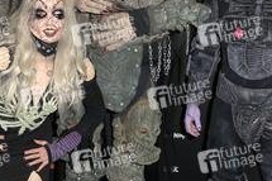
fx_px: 491
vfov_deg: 20.2
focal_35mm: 65
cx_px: 70
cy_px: 0
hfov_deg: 30.5
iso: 640
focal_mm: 31
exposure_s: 1/200
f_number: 5
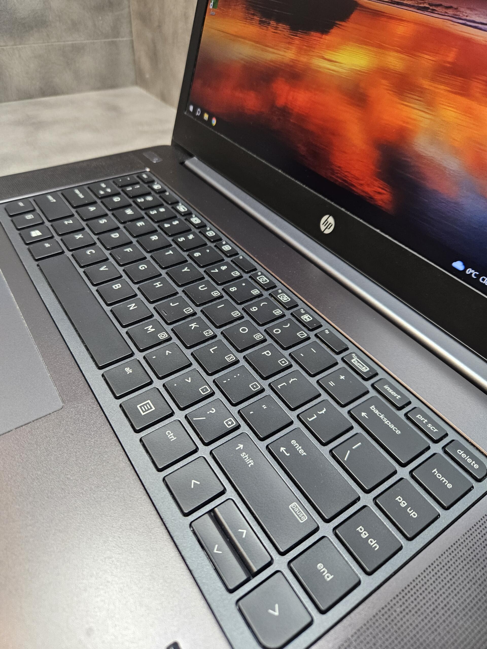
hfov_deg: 58.9
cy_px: 324
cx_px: 244
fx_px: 431
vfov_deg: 73.9
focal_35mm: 23
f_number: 1.8
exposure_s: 1/100
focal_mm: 5.4
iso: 250
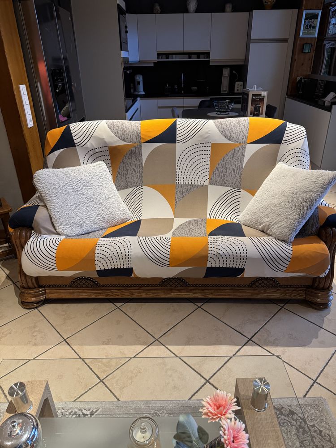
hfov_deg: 56.8
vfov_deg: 71.6
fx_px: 311
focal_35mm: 24
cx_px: 168
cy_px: 224
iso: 400
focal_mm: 6.76
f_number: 1.78
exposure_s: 1/50
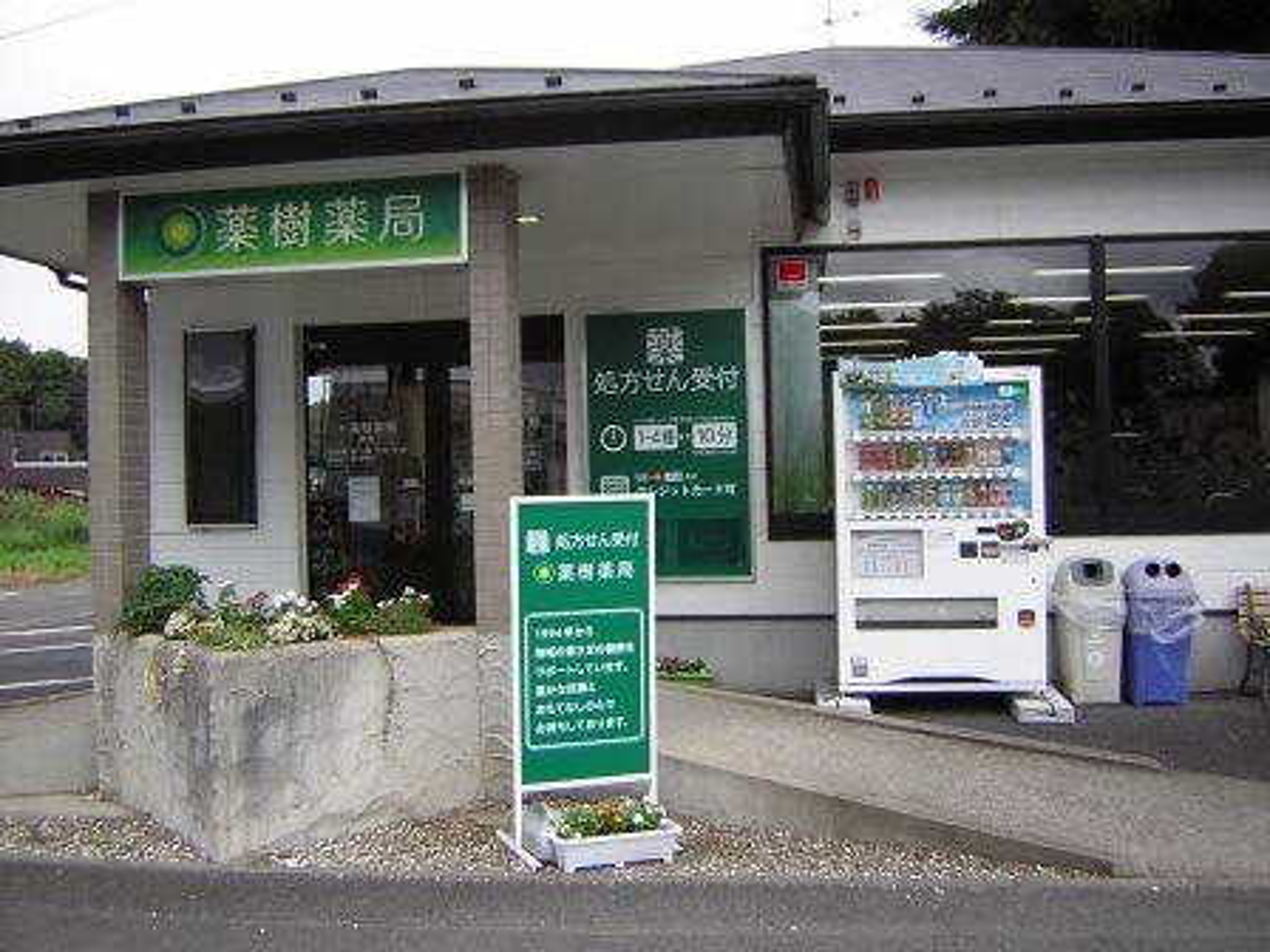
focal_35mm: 36
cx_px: 635
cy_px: 476
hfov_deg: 51.4
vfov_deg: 39.7
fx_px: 1321
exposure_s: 1/494
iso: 50
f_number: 2.6
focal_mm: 4.7
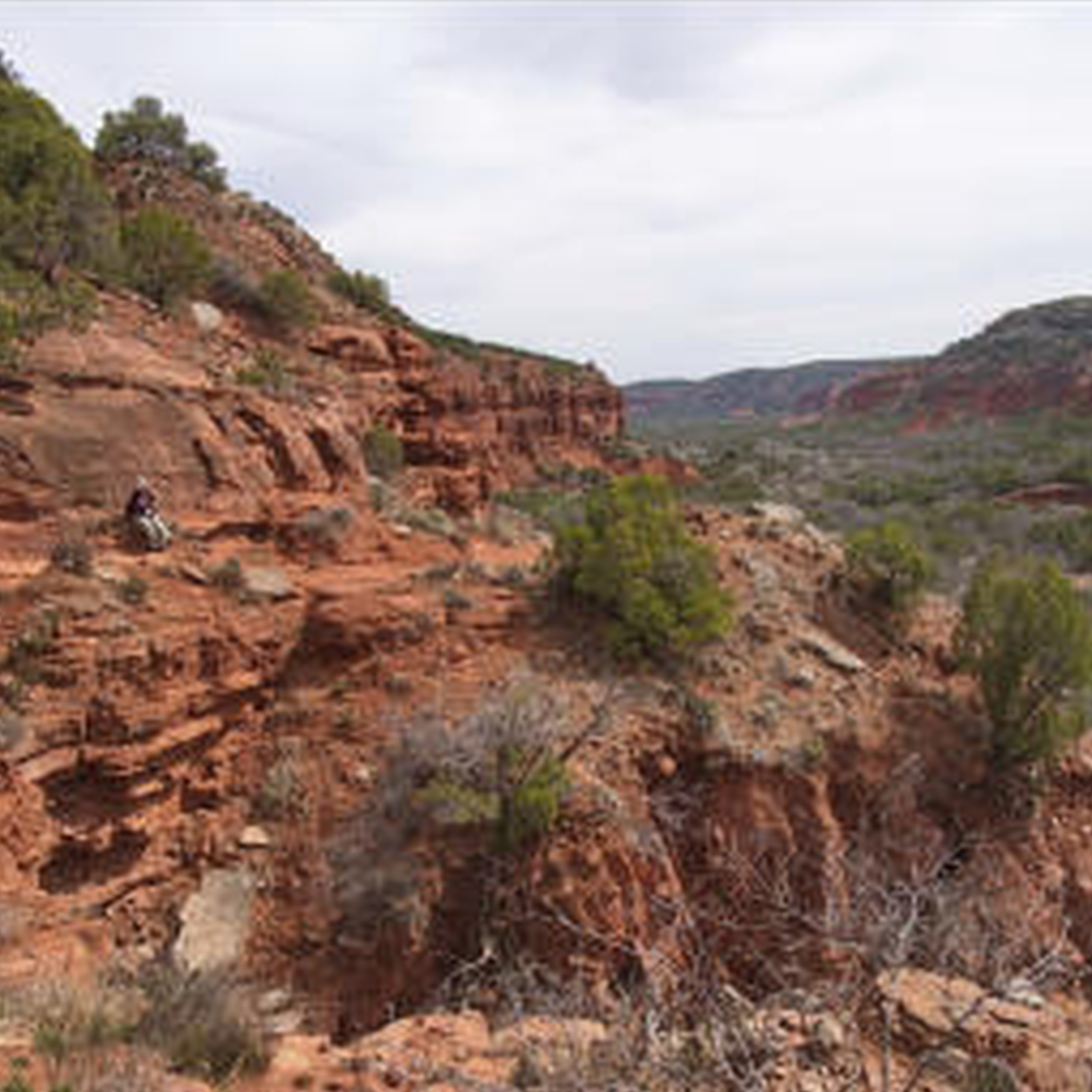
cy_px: 632
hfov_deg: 49.7
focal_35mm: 33
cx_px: 574
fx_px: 1178
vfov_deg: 49.6
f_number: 8
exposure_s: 1/500
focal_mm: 12
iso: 200
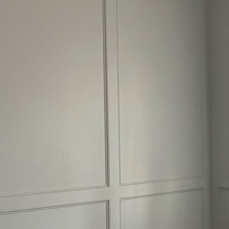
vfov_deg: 20.8
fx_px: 621
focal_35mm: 83
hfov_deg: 19.7
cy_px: 145
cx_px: 271
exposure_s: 1/60
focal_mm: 4.2
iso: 200
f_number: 1.6
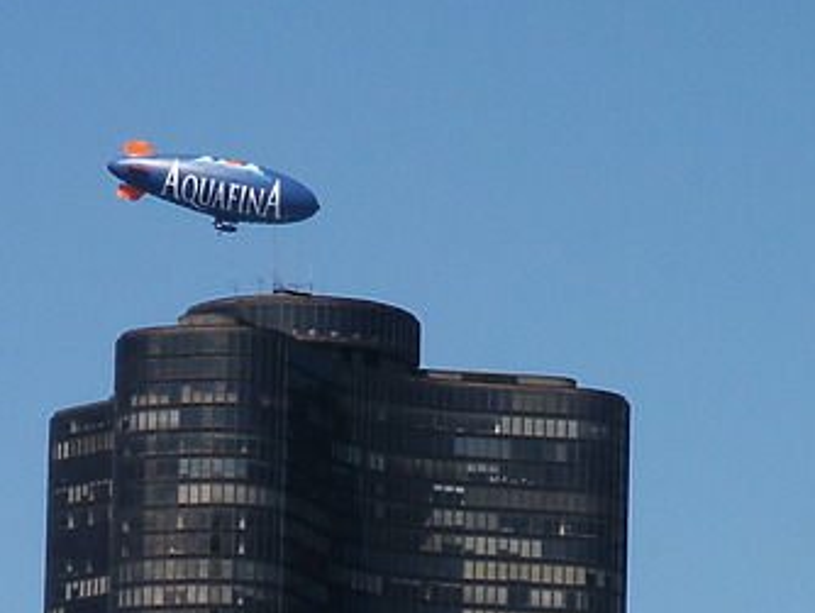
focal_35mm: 374
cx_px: 337
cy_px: 639
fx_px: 8812
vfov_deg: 4.0
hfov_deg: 5.3
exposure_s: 1/250
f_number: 8
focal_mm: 28.23
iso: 64
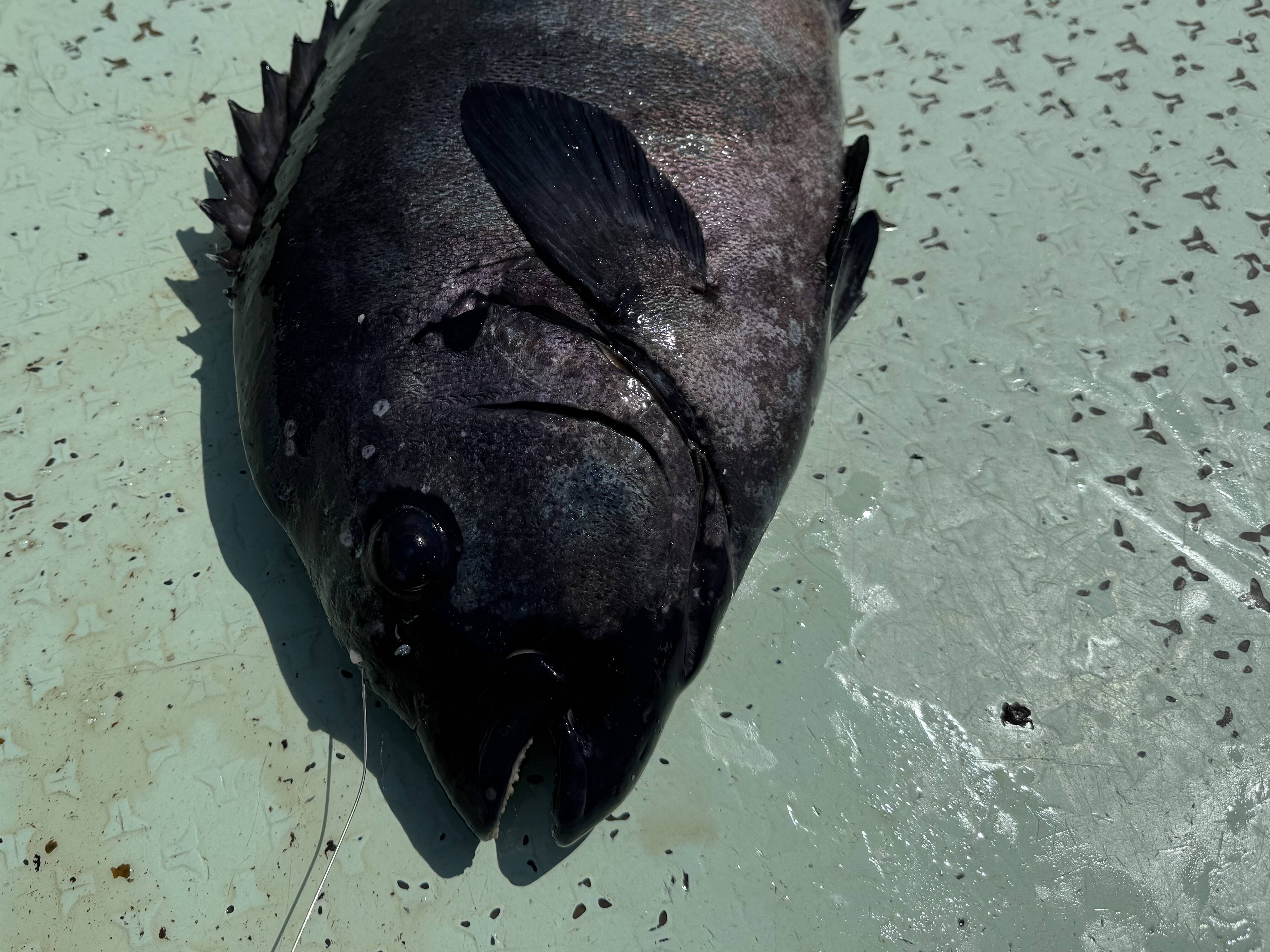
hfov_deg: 53.5
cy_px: 298
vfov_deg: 41.1
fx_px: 1247
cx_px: 495
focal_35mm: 34
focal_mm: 6.76
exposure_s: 1/12346
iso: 64
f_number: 1.78
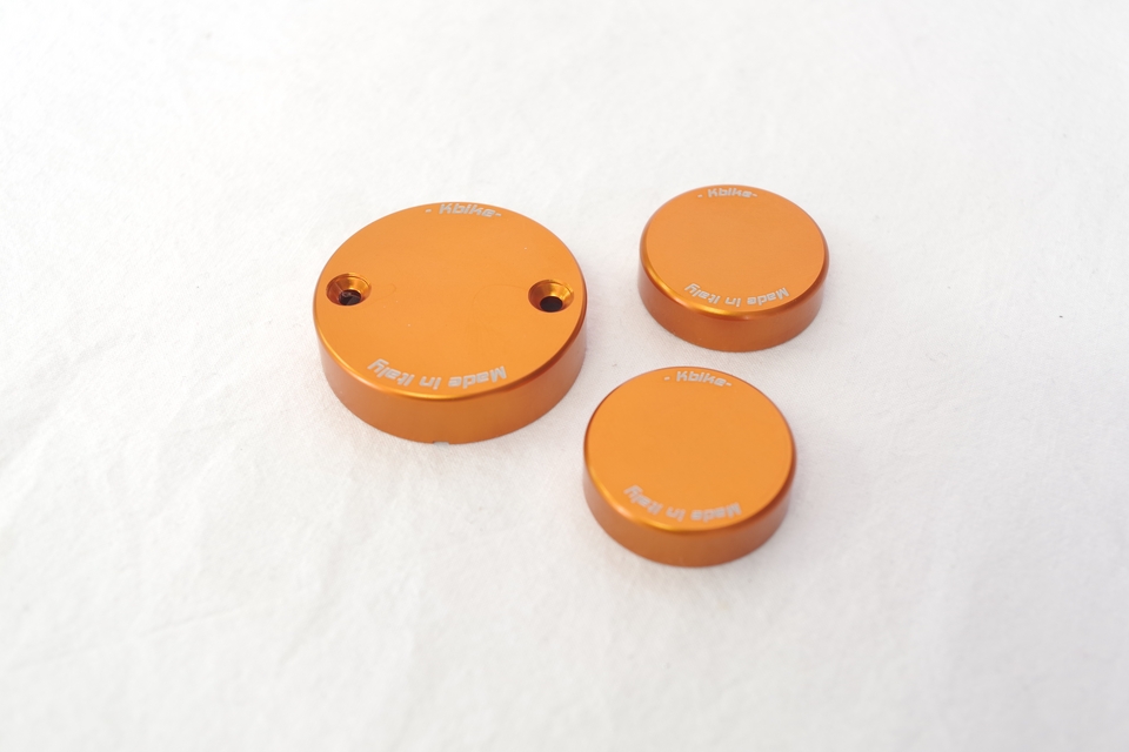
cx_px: 564
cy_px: 376
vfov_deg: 29.2
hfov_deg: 42.7
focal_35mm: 46
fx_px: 1442
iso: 100
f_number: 4
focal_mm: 30.63
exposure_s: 1/4
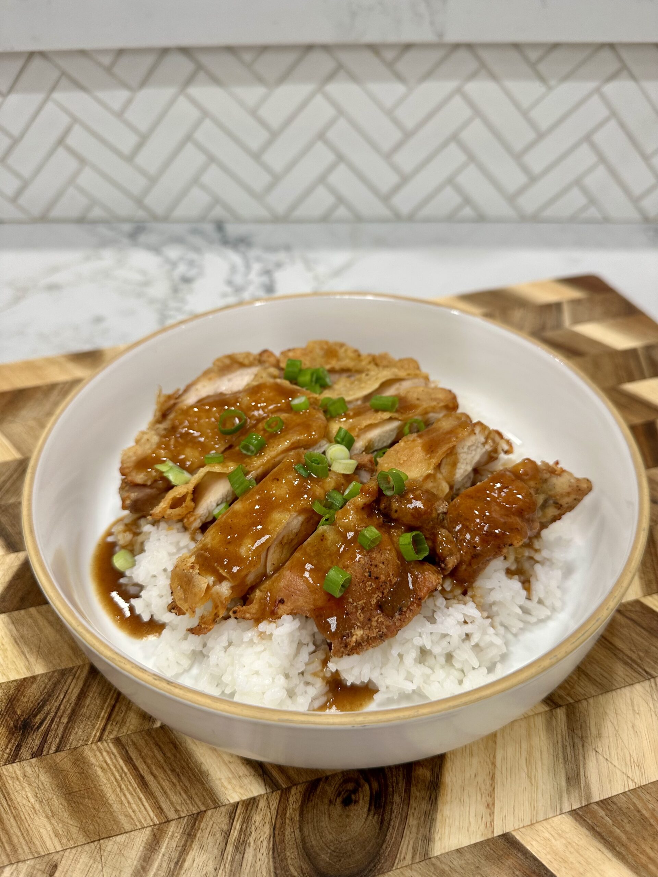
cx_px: 329
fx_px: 608
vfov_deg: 71.6
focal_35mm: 24
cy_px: 438
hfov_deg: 56.8
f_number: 1.78
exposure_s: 1/60
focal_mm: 6.86
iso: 125
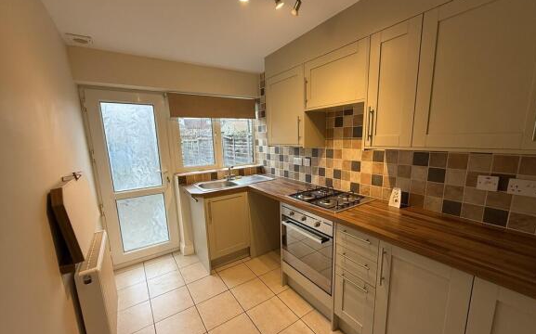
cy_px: 176
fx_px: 219
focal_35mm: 15
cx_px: 269
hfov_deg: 101.5
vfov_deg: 74.7
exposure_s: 1/100
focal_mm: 2.22
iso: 160
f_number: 2.2
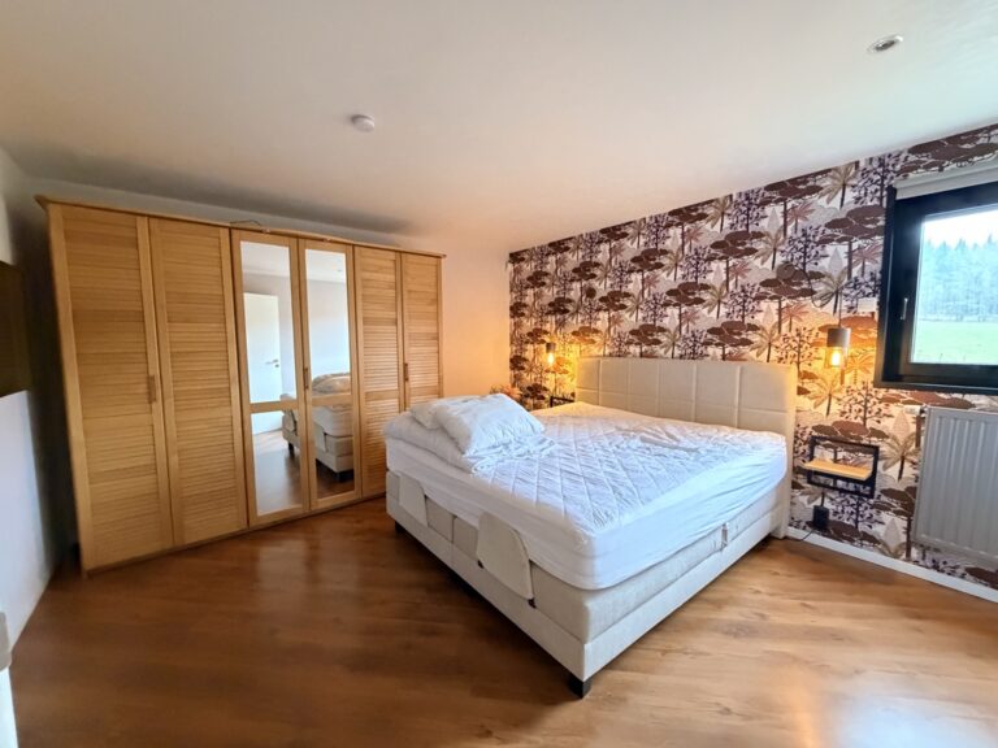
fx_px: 404
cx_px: 499
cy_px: 374
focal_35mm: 14
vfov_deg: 85.7
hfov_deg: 102.1
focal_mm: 2.22
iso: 1250
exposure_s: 1/50
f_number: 2.2
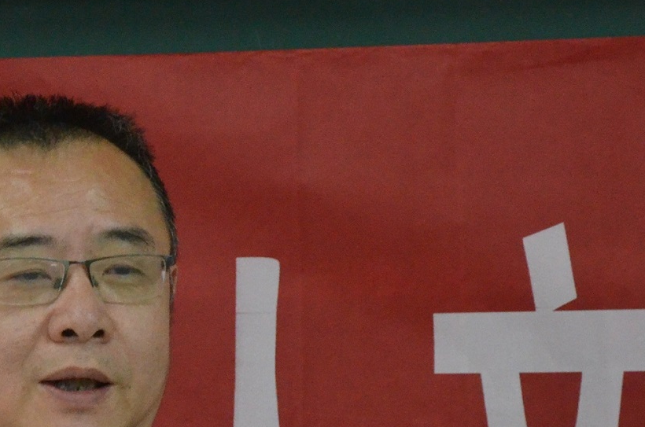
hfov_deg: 5.6
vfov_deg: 3.7
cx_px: 87
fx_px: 6543
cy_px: 367
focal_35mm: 366
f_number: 5.3
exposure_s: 1/80
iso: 3200
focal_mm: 80
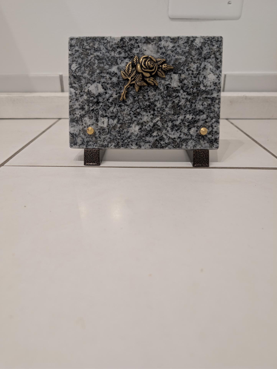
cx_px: 138
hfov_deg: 56.9
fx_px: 255
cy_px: 184
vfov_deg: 71.5
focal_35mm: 24
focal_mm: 6.9
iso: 74
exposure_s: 1/32.5
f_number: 1.68
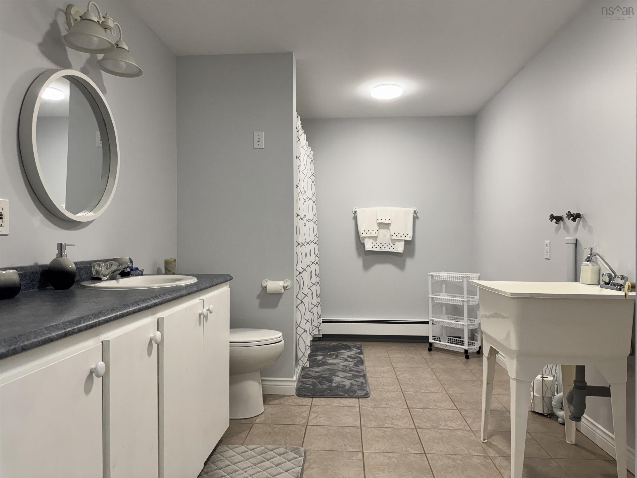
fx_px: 442
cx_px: 318
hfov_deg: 71.6
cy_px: 239
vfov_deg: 56.8
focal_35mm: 24
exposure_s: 1/120
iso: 200
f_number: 1.78
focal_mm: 6.76
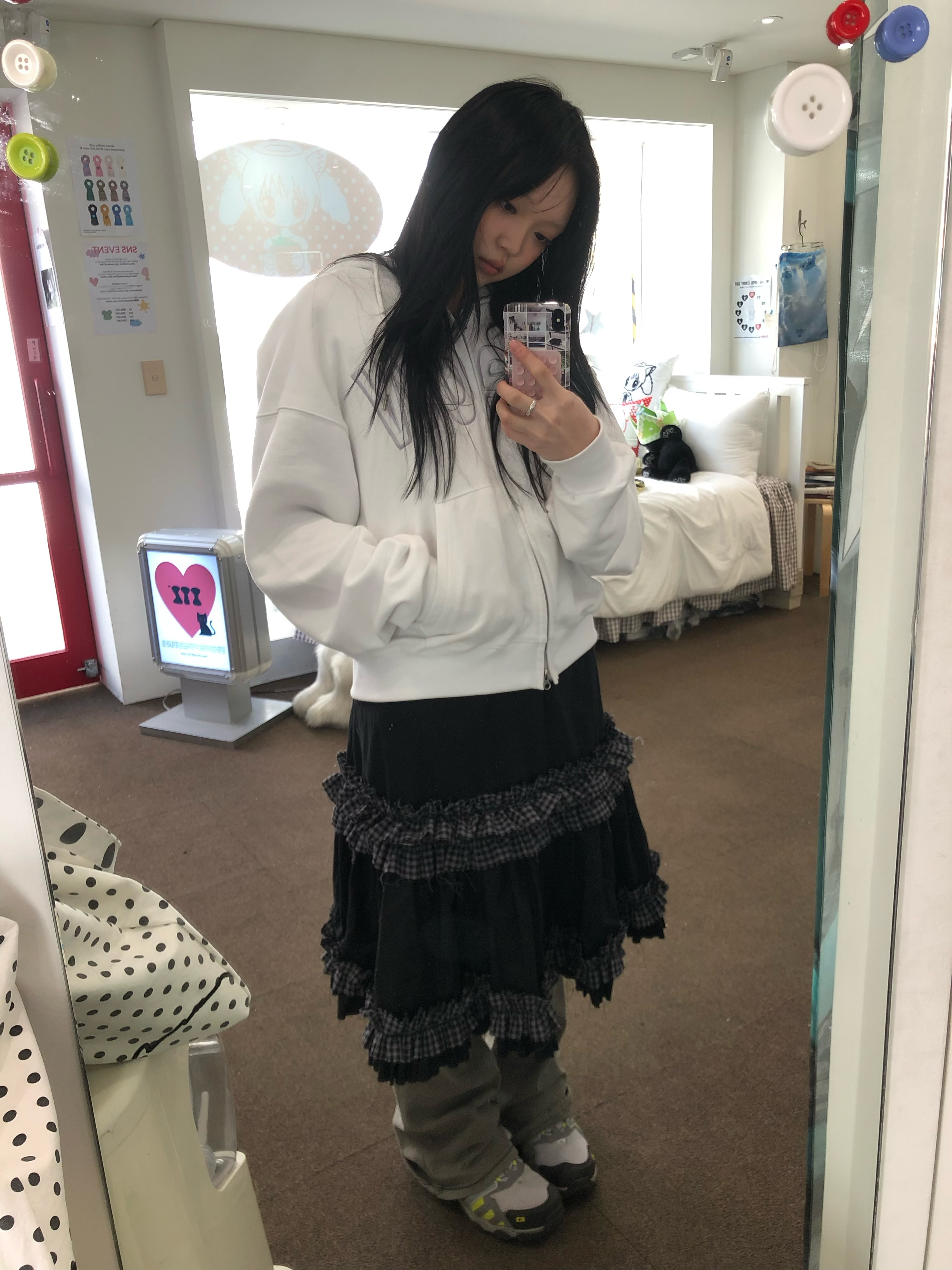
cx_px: 476
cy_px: 635
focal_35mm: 28
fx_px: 1027
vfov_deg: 63.4
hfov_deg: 49.7
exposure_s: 1/40
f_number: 1.8
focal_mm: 4
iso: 25
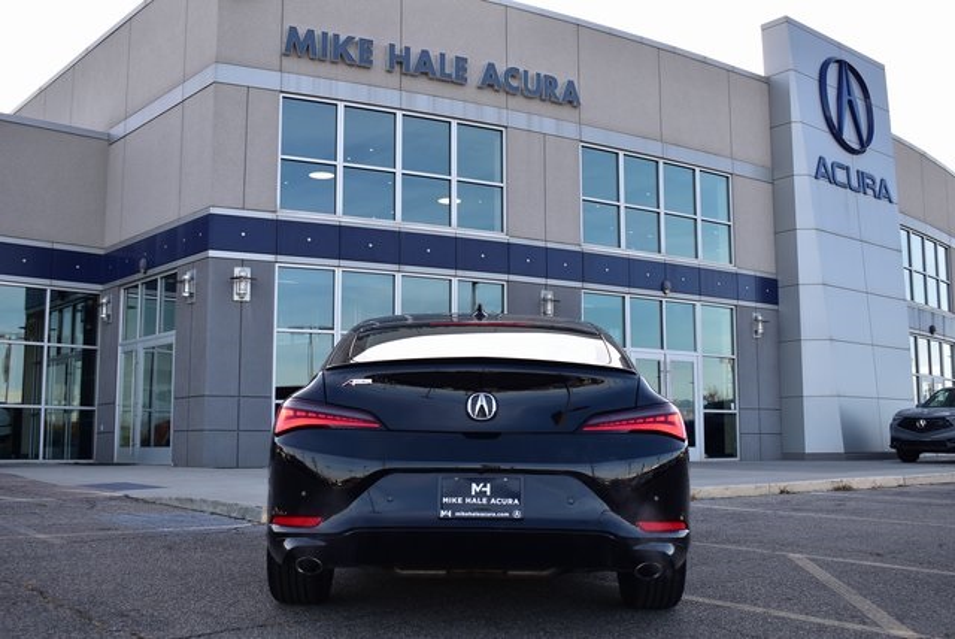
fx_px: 996
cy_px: 320
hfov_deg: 51.2
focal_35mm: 38
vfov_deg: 35.6
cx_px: 478
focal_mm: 25
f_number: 5.6
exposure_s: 1/125
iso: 100
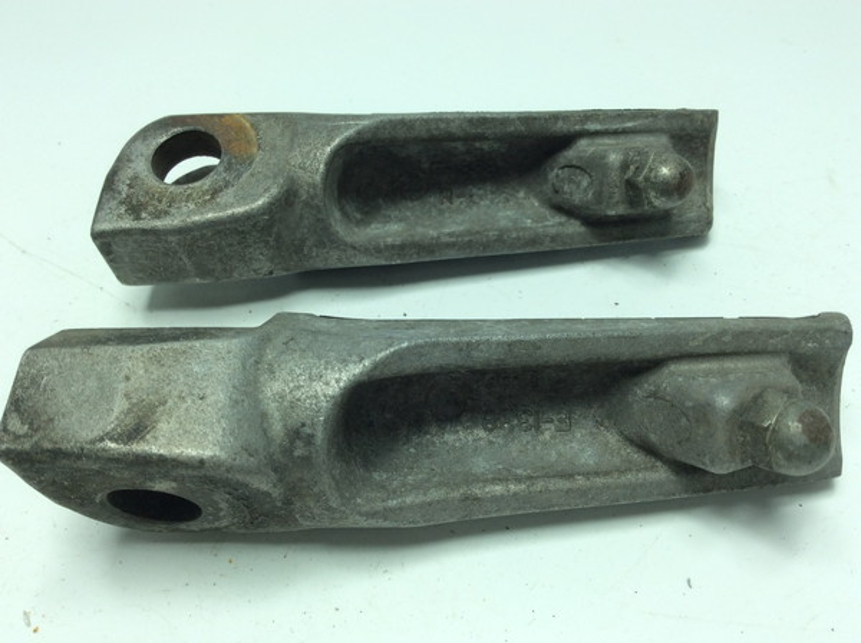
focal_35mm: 32
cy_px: 322
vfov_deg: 44.0
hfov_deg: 56.9
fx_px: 795
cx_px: 430
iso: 32
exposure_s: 1/293
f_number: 2.4
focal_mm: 3.3
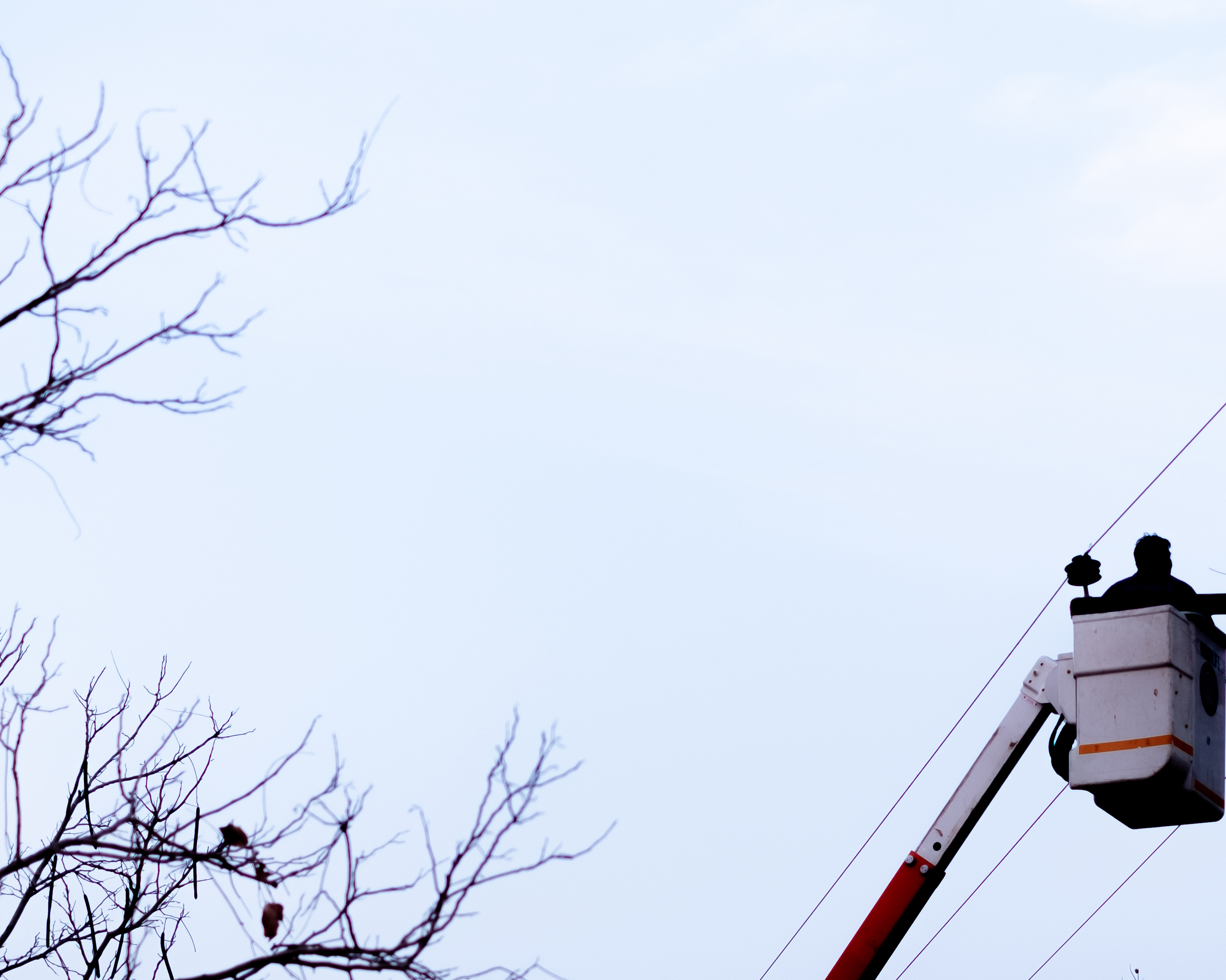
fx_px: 3882
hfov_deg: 17.9
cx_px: 835
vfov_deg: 14.4
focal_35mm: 107
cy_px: 631
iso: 200
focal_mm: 35
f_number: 2
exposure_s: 1/250
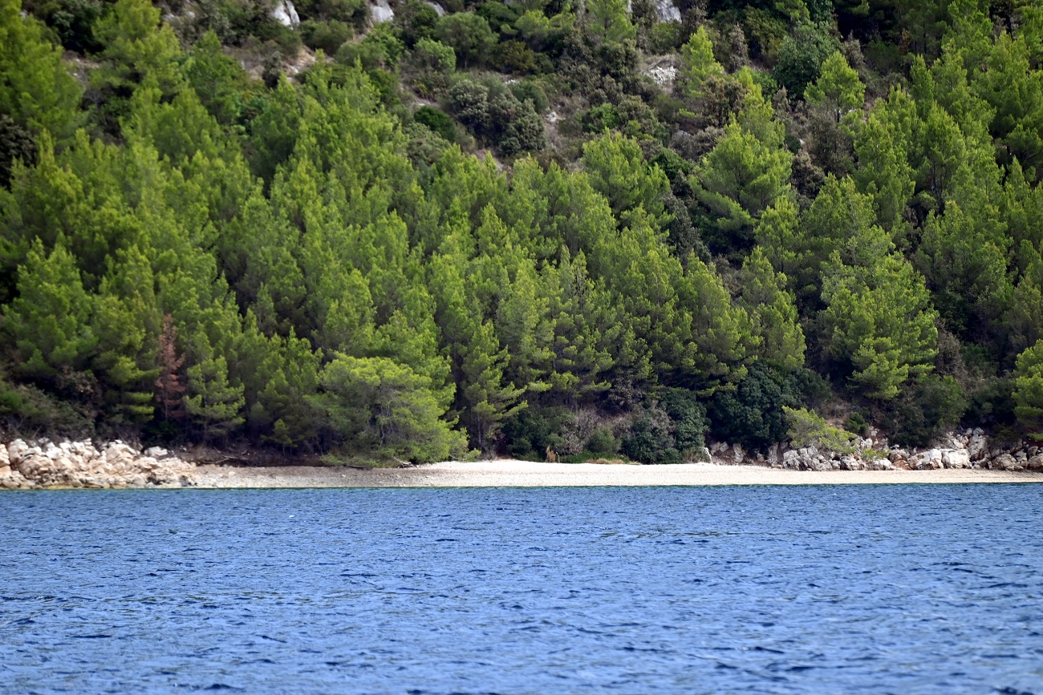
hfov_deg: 6.9
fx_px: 8692
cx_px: 522
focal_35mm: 300
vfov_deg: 4.6
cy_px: 348
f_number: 5.6
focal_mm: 300
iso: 400
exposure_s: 1/800
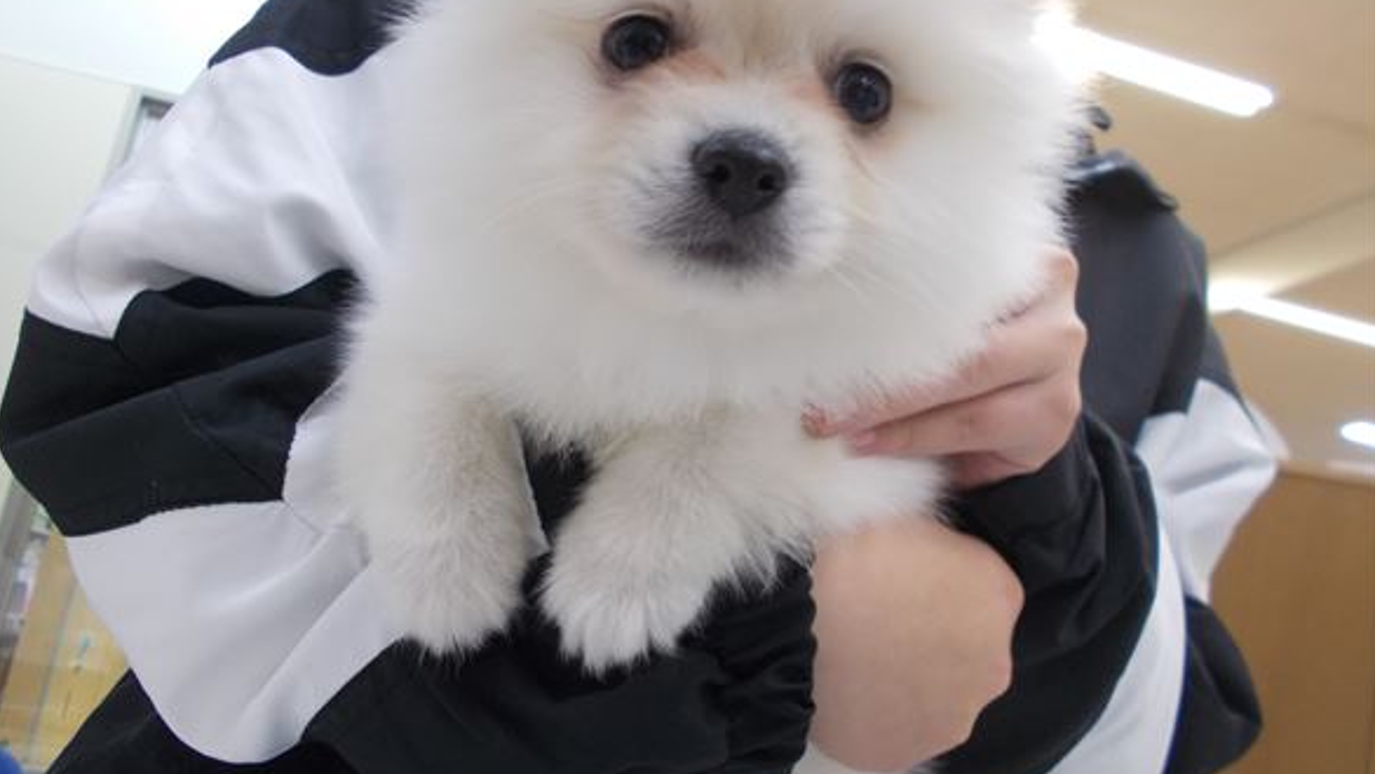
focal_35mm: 29
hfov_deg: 66.0
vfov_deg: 40.2
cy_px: 349
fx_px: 1058
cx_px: 678
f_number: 3.2
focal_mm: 4.6
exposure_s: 1/25
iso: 160
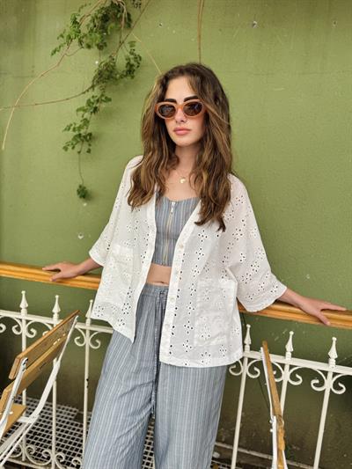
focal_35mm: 24
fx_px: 325
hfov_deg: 56.8
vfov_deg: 71.6
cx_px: 176
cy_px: 234
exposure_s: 1/121
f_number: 1.78
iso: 80
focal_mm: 6.76
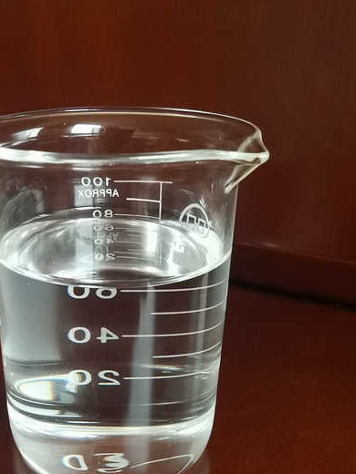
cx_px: 103
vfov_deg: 46.8
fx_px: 548
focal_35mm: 40
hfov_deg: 35.4
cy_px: 227
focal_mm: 2.26
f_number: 2.2
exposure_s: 1/50
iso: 200
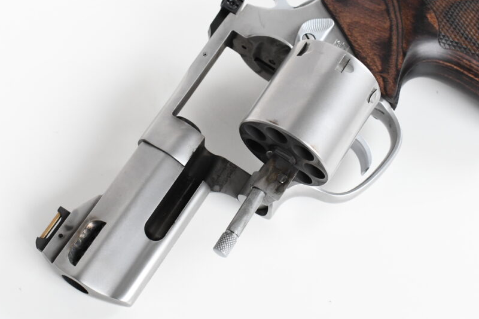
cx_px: 282
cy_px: 123
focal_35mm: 76
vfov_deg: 17.9
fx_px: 1011
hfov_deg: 26.6
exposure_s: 1/60
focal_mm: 38
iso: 2000
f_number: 10
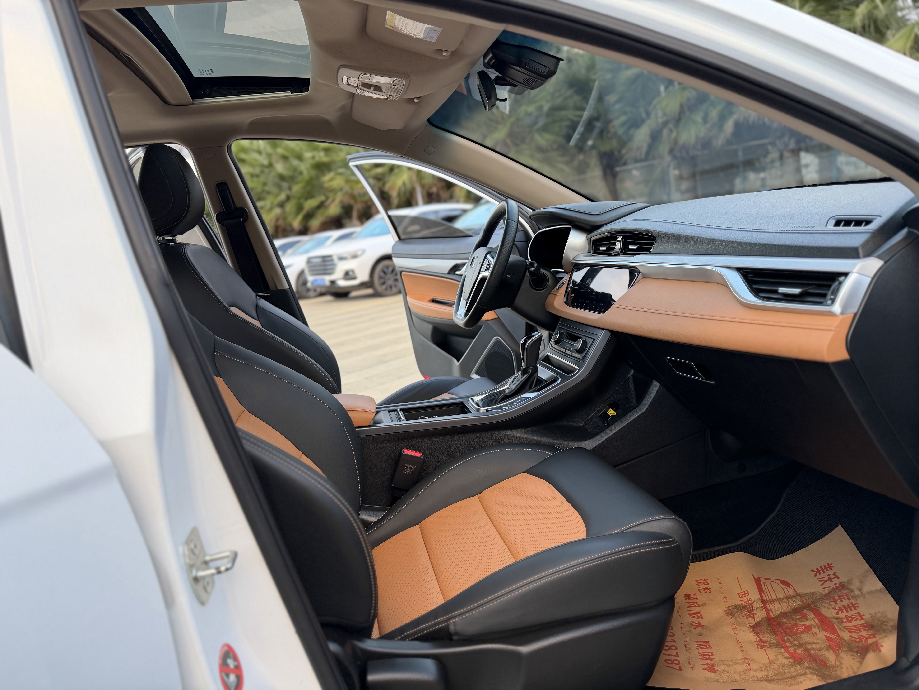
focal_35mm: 24
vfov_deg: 56.8
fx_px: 637
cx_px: 460
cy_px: 345
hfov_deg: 71.6
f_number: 1.78
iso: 160
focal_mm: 6.76
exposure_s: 1/121
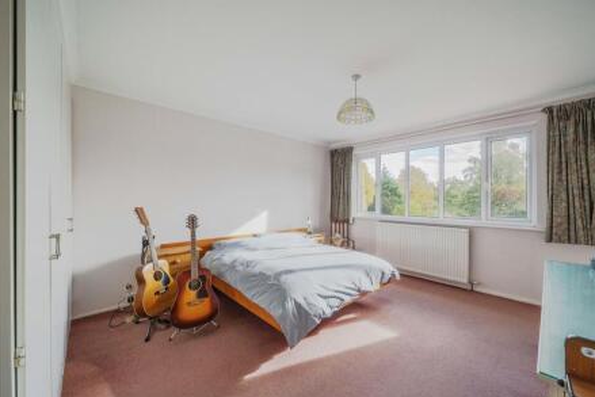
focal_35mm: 13
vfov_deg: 85.4
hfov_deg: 108.3
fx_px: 215
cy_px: 204
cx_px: 300
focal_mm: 12
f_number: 8
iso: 500
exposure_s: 1/200
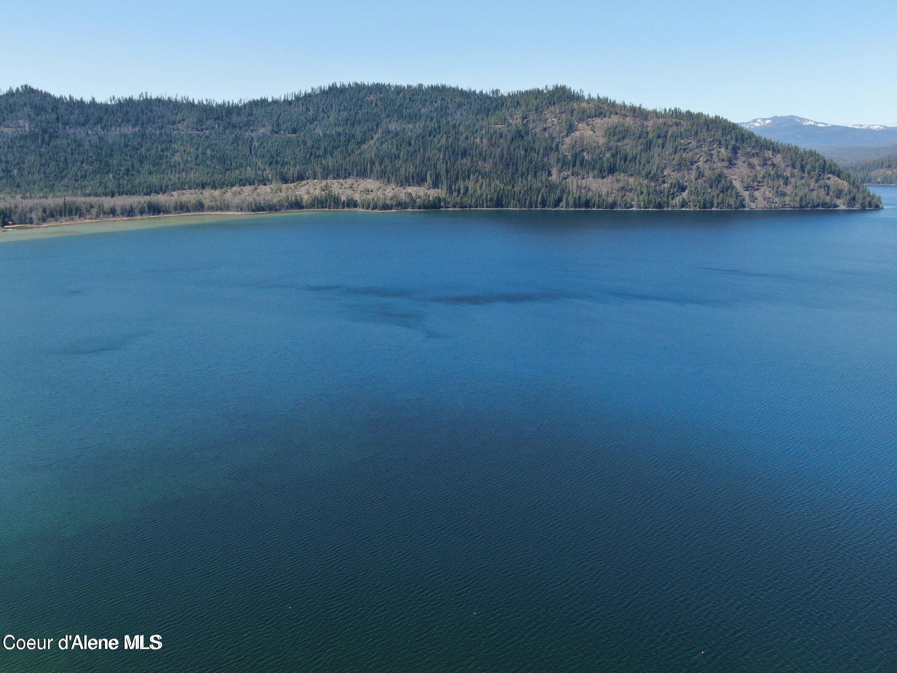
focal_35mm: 34
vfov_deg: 41.8
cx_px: 448
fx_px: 881
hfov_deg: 54.0
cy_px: 336
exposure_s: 1/640
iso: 100
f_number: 3.2
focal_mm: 5.82
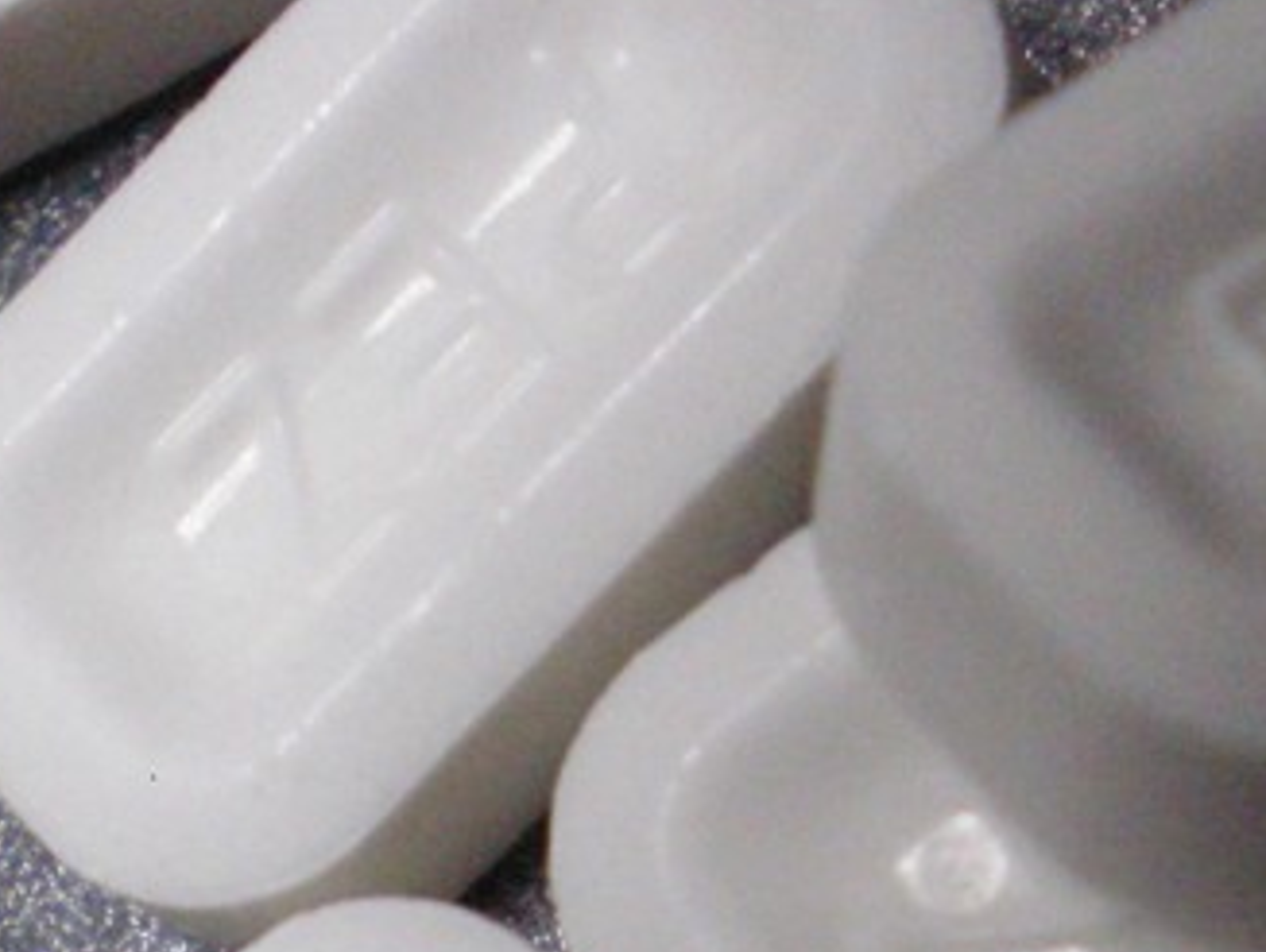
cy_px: 631
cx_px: 314
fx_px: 3149
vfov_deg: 17.2
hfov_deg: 22.5
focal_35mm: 86
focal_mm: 7.4
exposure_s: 1/60
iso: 500
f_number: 3.5
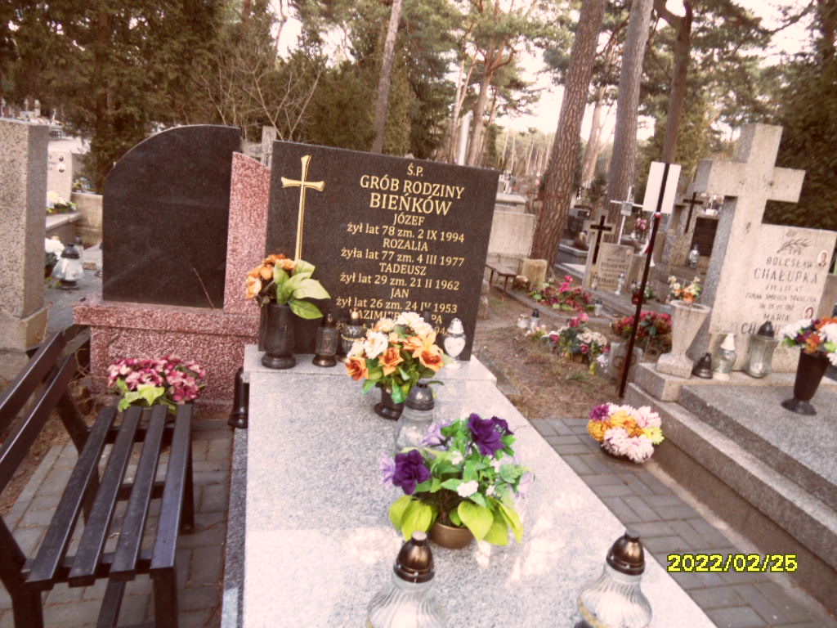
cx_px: 418
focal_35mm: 24
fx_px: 580
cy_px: 314
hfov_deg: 71.6
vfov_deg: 56.8
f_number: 3.2
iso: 100
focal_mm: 3.9
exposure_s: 1/45
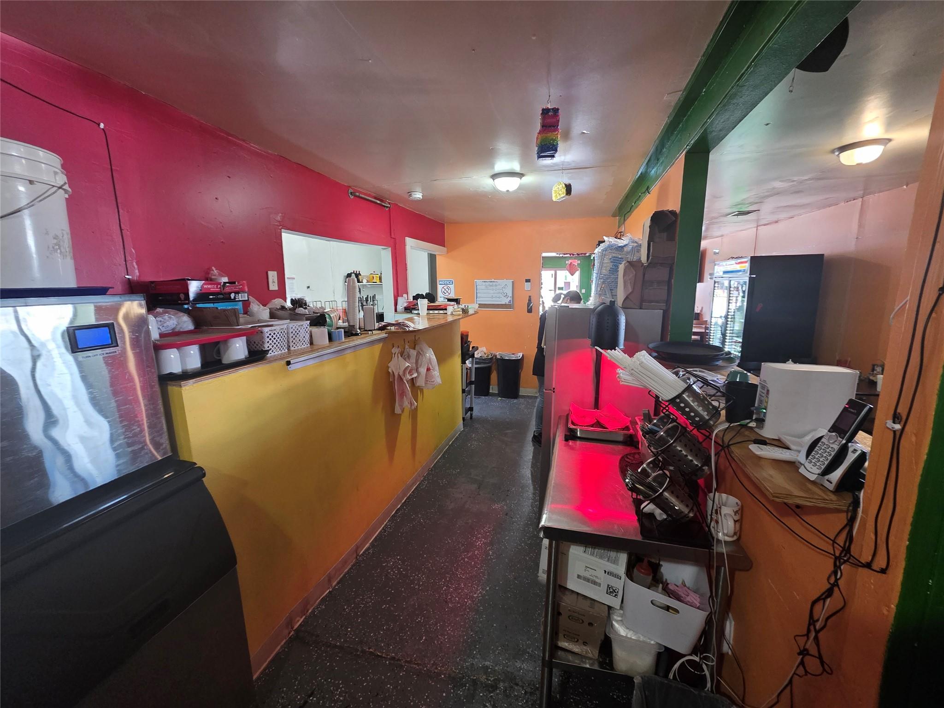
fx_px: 355
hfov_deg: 106.2
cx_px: 472
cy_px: 354
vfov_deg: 89.9
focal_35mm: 13
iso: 500
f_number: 1.9
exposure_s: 1/60
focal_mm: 2.2
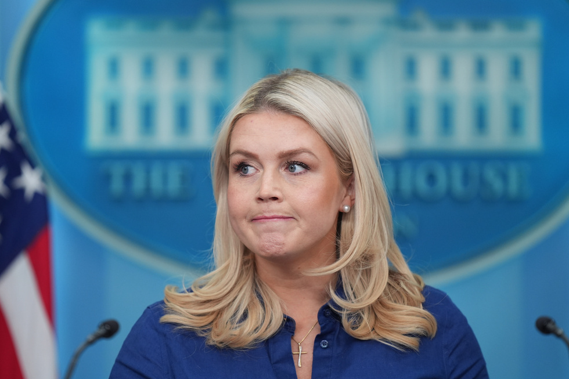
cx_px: 278
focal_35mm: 418
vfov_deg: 3.3
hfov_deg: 4.9
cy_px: 184
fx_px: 6605
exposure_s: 1/500
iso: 1600
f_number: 2.8
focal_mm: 400
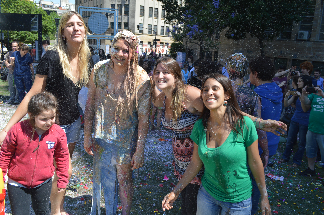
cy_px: 108
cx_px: 162
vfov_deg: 43.5
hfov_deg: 62.0
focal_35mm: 30
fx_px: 270
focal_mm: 20
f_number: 7.1
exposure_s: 1/200
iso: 100
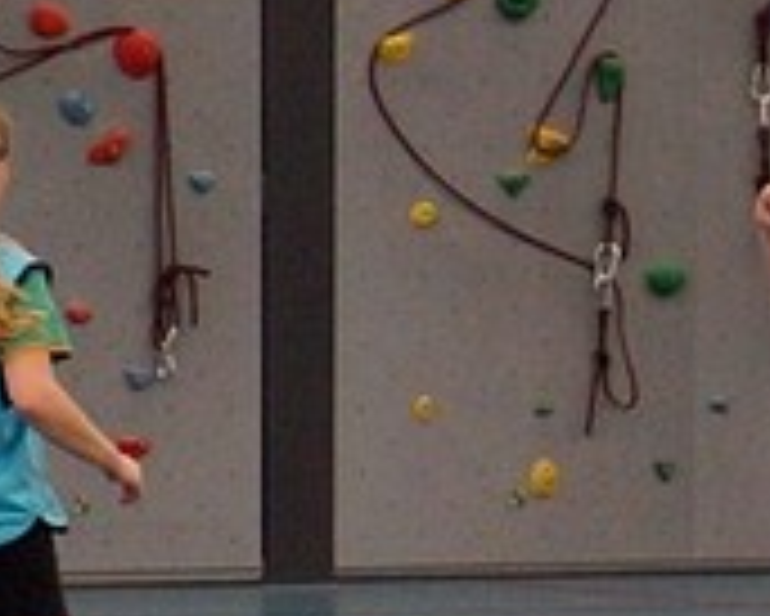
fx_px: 5746
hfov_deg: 7.1
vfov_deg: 6.1
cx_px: -1175
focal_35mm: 252
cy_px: -92
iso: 1250
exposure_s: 1/320
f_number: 2.8
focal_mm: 30
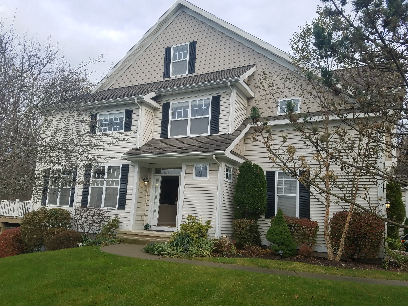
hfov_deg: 67.3
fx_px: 306
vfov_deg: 53.1
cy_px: 153
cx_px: 204
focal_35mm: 26
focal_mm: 4.2
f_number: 1.7
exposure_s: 1/976
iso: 50
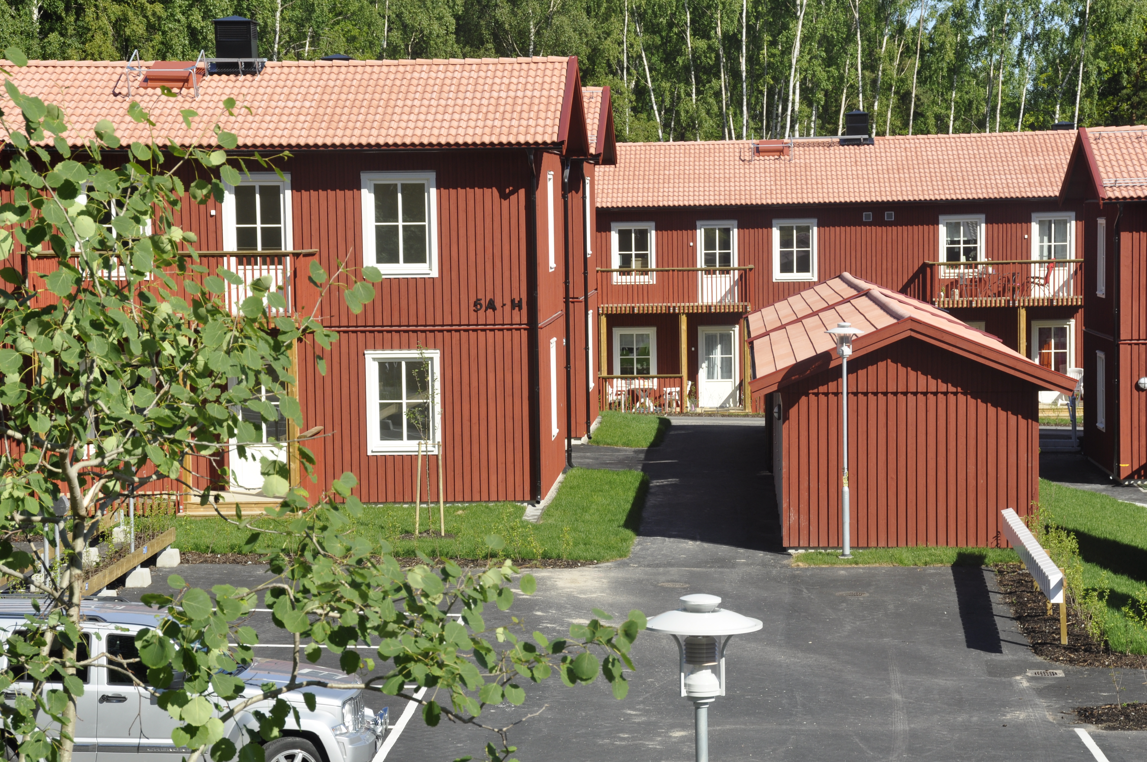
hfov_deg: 24.2
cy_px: 381
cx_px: 574
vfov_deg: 16.2
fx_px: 2673
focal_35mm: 84
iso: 200
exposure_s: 1/200
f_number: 11
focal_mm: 56
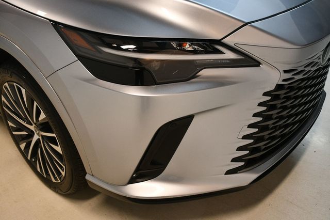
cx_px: 165
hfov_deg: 55.8
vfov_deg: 38.8
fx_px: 311
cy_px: 110
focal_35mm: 34
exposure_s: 1/125
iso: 800
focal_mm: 23
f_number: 3.8
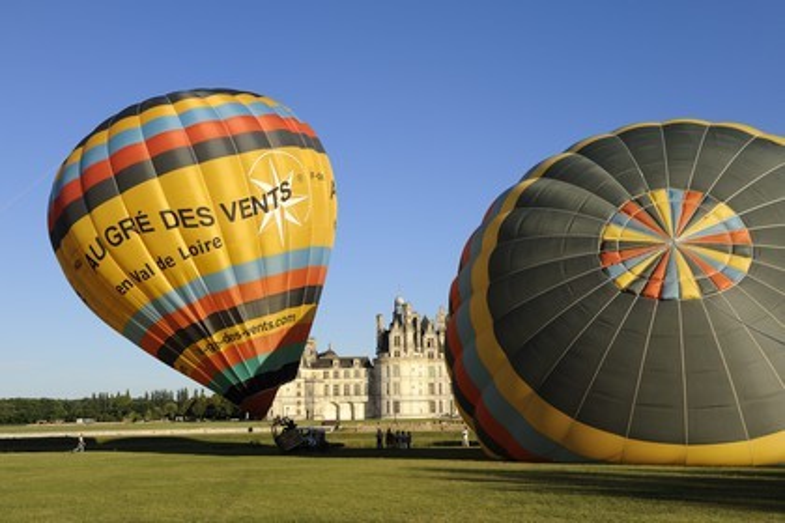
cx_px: 392
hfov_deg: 50.7
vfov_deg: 35.1
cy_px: 262
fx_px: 829
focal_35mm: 38
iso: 200
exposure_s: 1/160
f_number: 13
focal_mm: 38
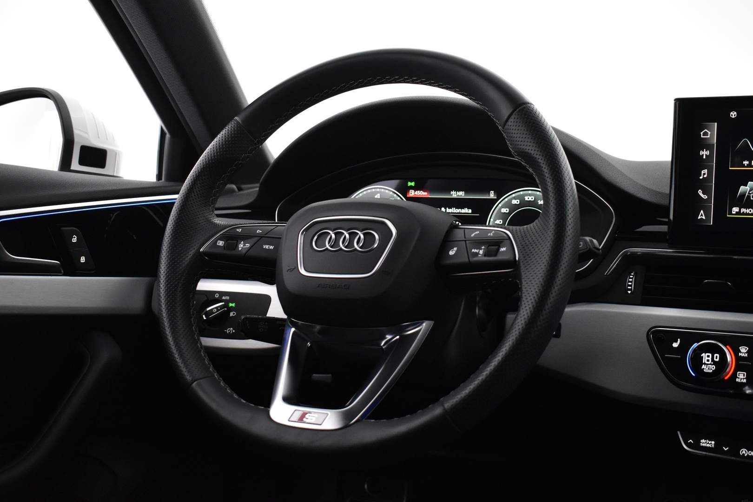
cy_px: 251
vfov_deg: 34.2
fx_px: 816
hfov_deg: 49.6
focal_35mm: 39
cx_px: 376
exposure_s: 1/40
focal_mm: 26
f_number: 4
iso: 2500
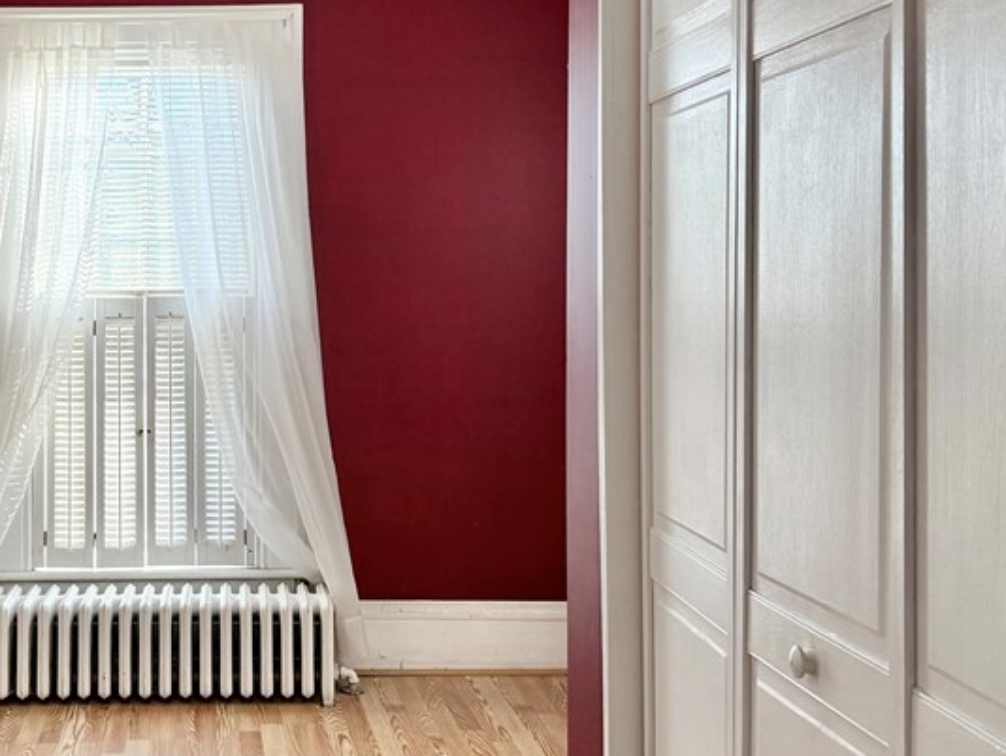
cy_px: 290
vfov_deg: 31.4
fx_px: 1337
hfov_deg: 39.4
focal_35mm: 46
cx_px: 185
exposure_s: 1/190
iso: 200
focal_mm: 6.76
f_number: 1.78
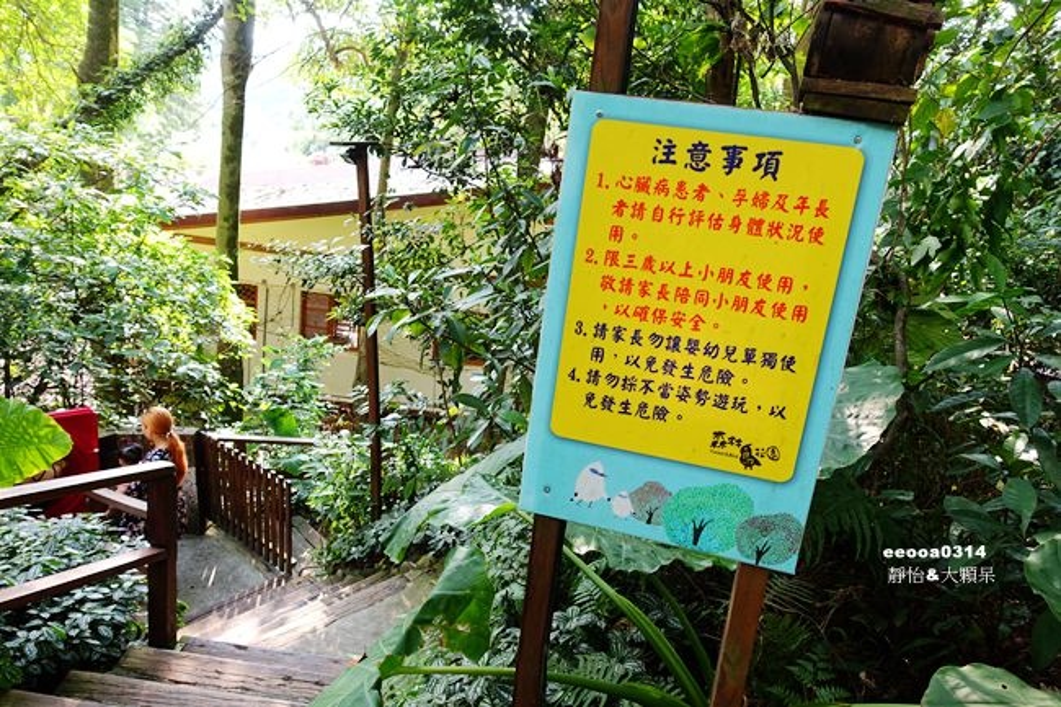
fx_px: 707
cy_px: 354
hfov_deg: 73.8
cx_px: 530
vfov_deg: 53.1
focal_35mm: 24
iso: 125
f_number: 2.8
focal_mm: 8.8
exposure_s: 1/60
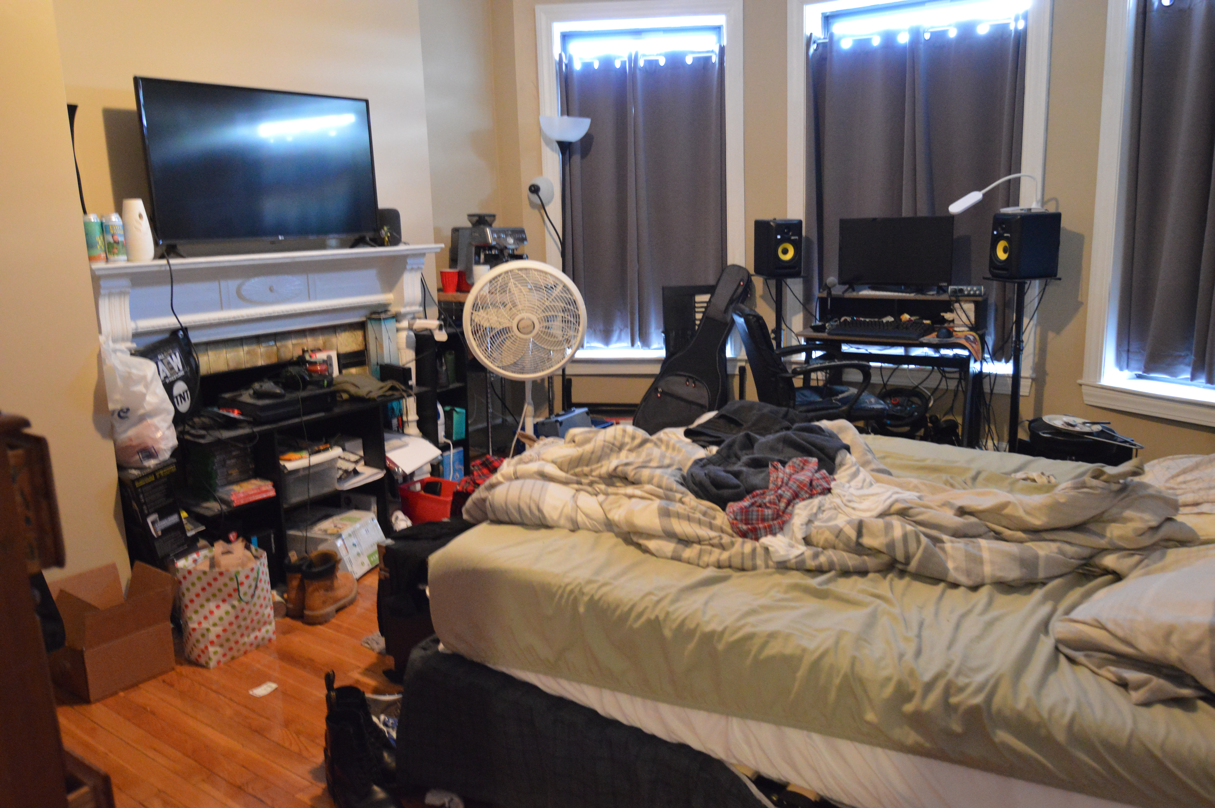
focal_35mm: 26
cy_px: 404
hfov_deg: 70.5
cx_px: 608
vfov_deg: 50.3
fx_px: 860
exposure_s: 1/30
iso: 3200
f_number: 4
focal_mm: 17
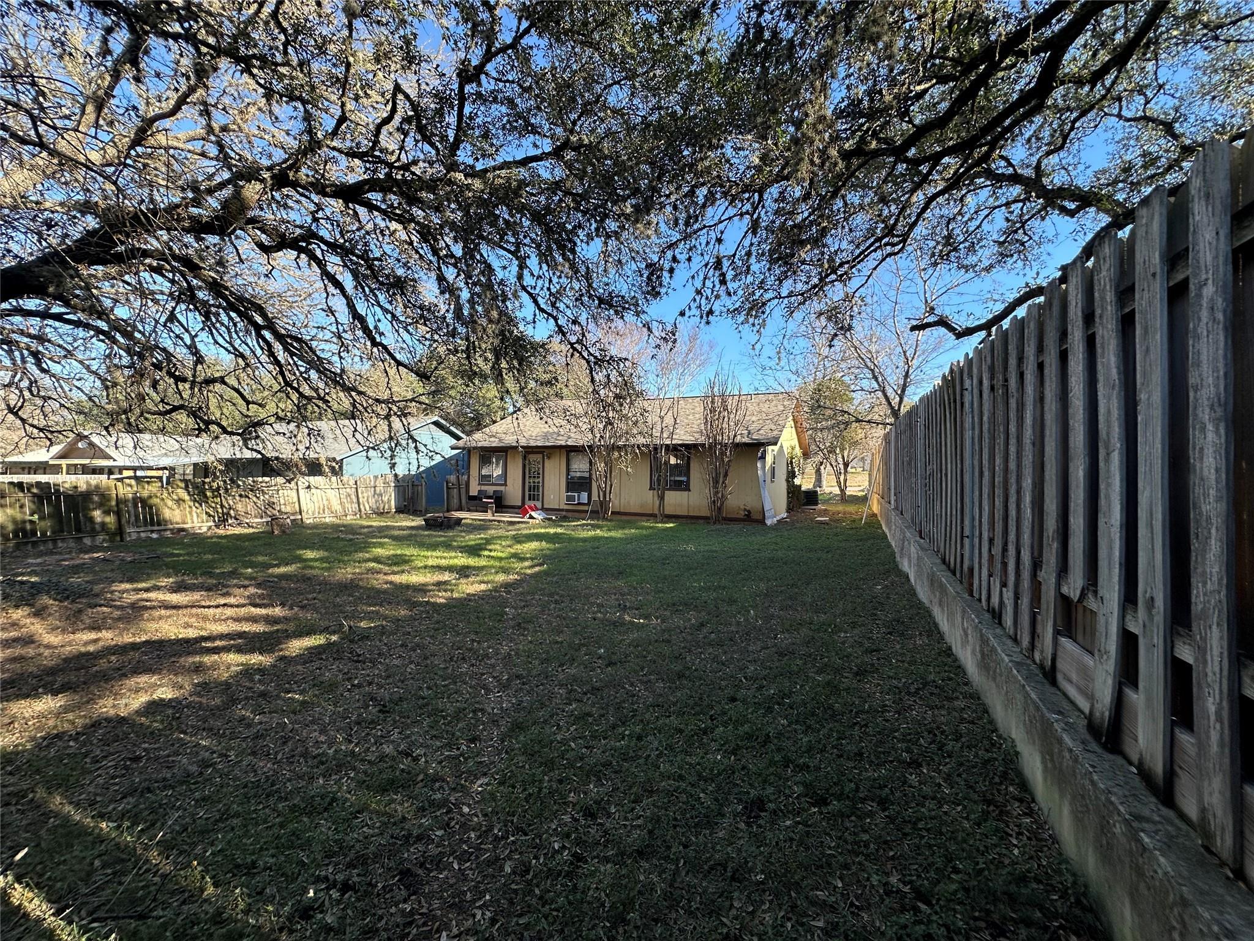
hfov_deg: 102.1
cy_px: 470
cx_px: 627
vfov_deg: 85.7
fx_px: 507
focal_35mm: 14
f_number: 2.2
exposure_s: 1/371
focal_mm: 2.22
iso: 40
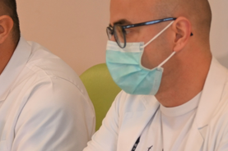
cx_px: 156
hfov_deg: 7.2
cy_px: 111
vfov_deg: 4.8
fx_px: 1822
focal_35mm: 288
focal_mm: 85
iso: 1000
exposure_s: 1/125
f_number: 4
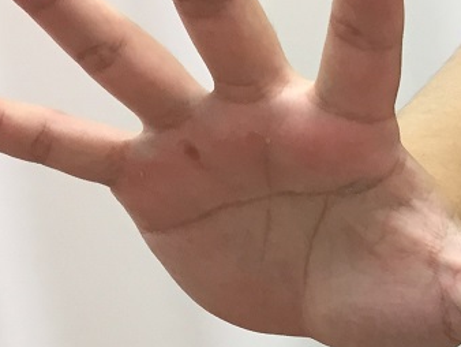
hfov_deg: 15.2
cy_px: 342
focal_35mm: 112
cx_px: 835
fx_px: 1493
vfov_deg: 13.1
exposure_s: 1/33
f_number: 2.2
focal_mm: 4.15
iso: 50
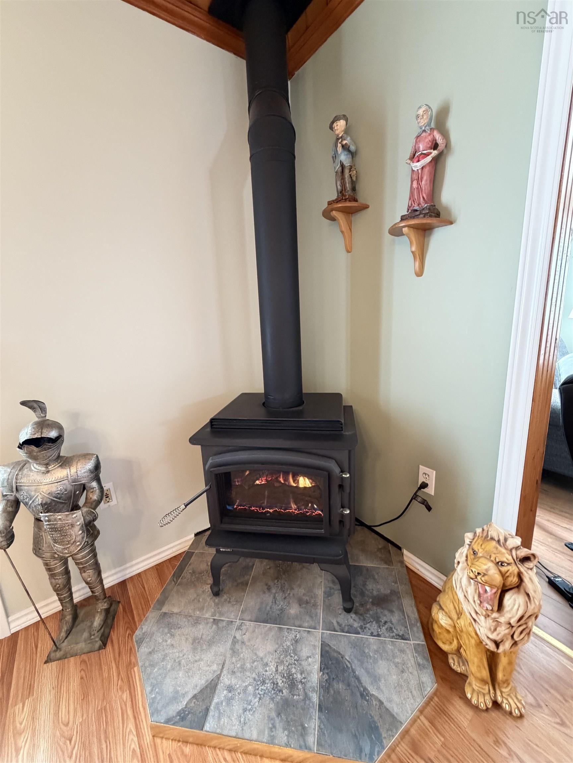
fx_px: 309
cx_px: 286
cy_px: 382
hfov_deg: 85.7
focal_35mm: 14
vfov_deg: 102.1
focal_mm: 2.22
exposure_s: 1/60
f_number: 2.2
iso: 500
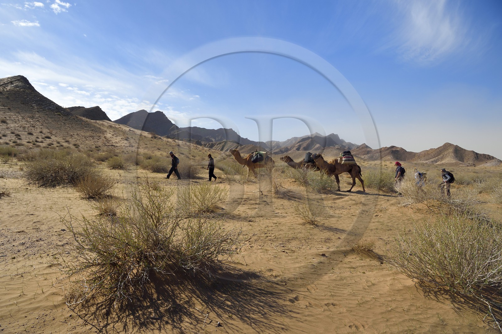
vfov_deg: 53.1
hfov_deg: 73.8
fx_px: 334
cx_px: 251
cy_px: 167
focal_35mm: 24
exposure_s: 1/320
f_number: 13
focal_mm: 24
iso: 200
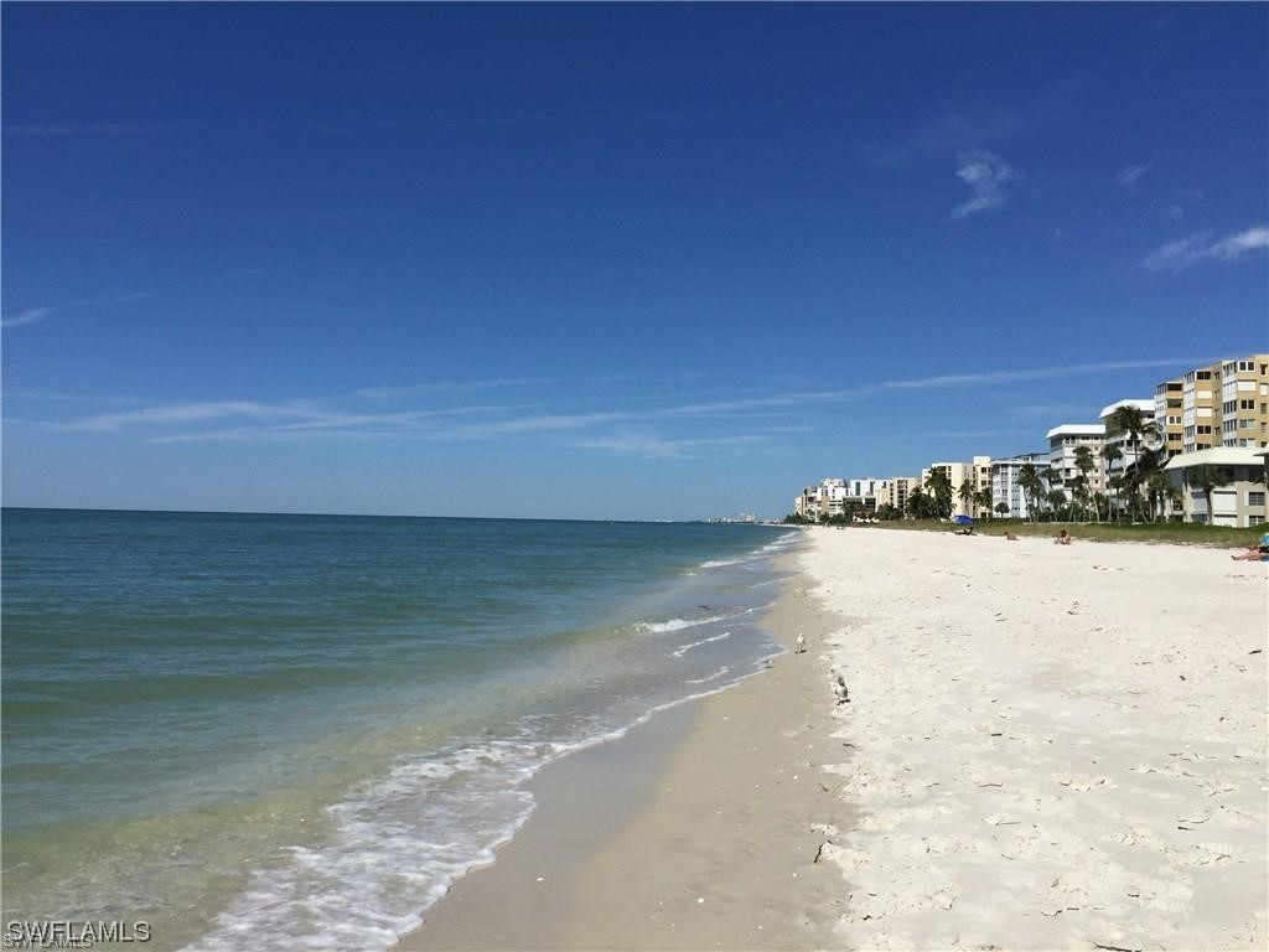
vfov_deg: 48.2
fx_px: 1063
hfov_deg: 61.7
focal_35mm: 29
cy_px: 476
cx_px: 634
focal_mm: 4.15
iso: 32
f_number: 2.2
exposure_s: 1/5650
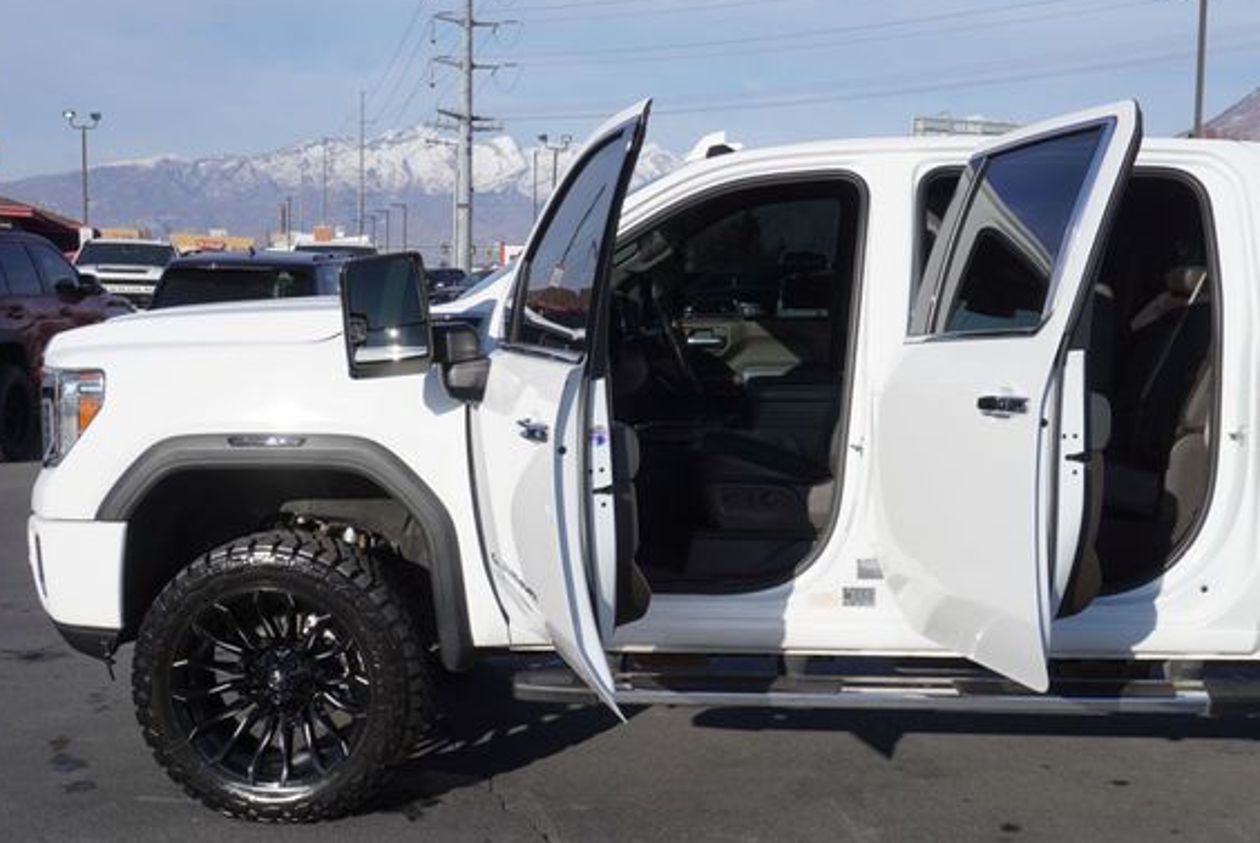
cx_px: 652
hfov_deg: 45.8
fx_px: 1491
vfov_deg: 31.5
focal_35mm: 43
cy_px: 465
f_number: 8
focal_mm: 25
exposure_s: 1/320
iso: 100
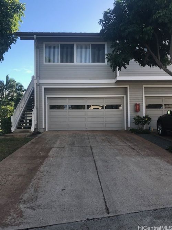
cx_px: 86
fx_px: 186
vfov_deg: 63.5
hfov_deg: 49.7
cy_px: 115
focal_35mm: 28
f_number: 1.8
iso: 20
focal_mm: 3.99
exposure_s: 1/903
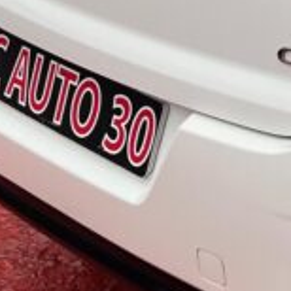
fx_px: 1132
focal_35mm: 119
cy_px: -19
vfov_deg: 14.4
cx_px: 533
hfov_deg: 13.1
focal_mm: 5.7
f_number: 1.5
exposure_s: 1/541
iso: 50
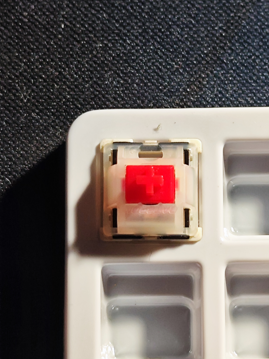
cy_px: 166
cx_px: 144
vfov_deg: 61.6
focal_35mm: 29
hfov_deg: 48.2
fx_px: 301
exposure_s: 1/50
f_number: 1.69
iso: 753
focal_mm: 7.01
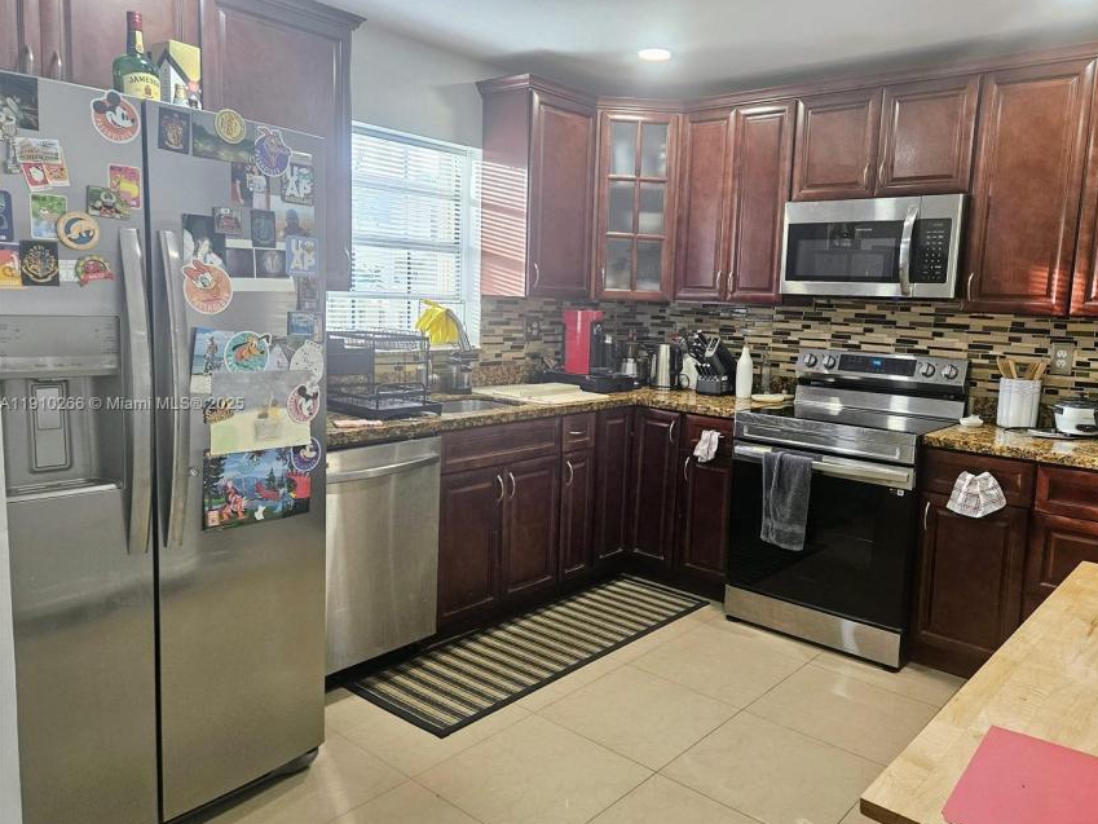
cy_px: 405
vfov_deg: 53.1
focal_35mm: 26
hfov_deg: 67.0
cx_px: 617
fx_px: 825
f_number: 1.8
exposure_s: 1/120
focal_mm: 5.4
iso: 400
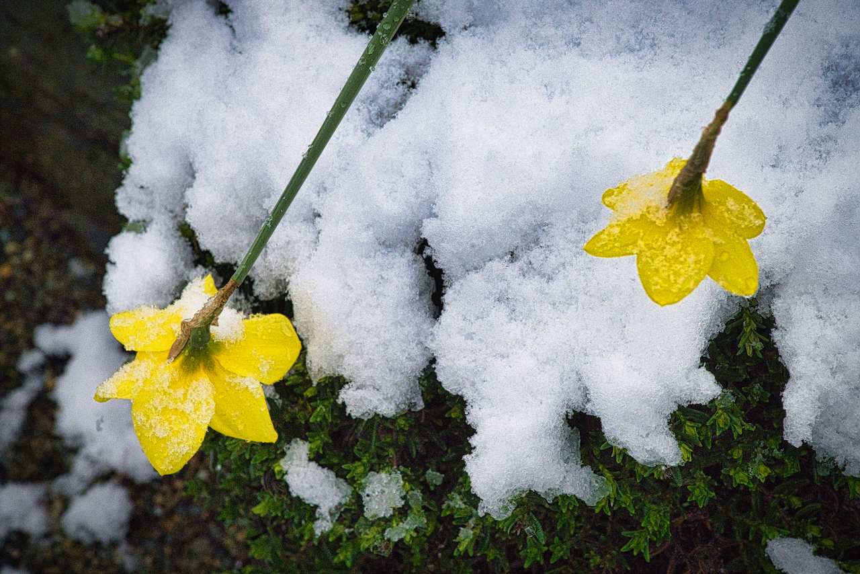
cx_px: 430
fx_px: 2867
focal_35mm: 120
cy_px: 287
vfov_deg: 11.4
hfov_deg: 17.1
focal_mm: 120
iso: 5000
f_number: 13
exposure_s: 1/2500
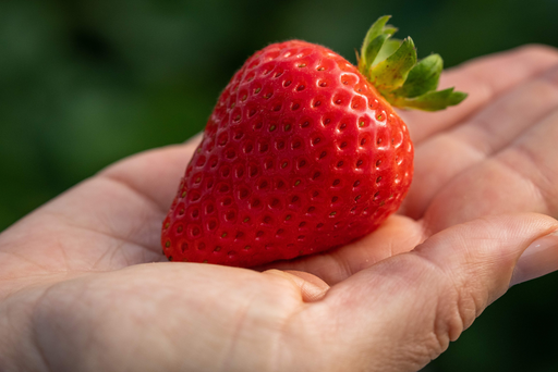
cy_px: 179
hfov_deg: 16.6
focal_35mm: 123
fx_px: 1907
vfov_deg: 11.2
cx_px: 290
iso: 1600
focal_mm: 90
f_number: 5
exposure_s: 1/3200
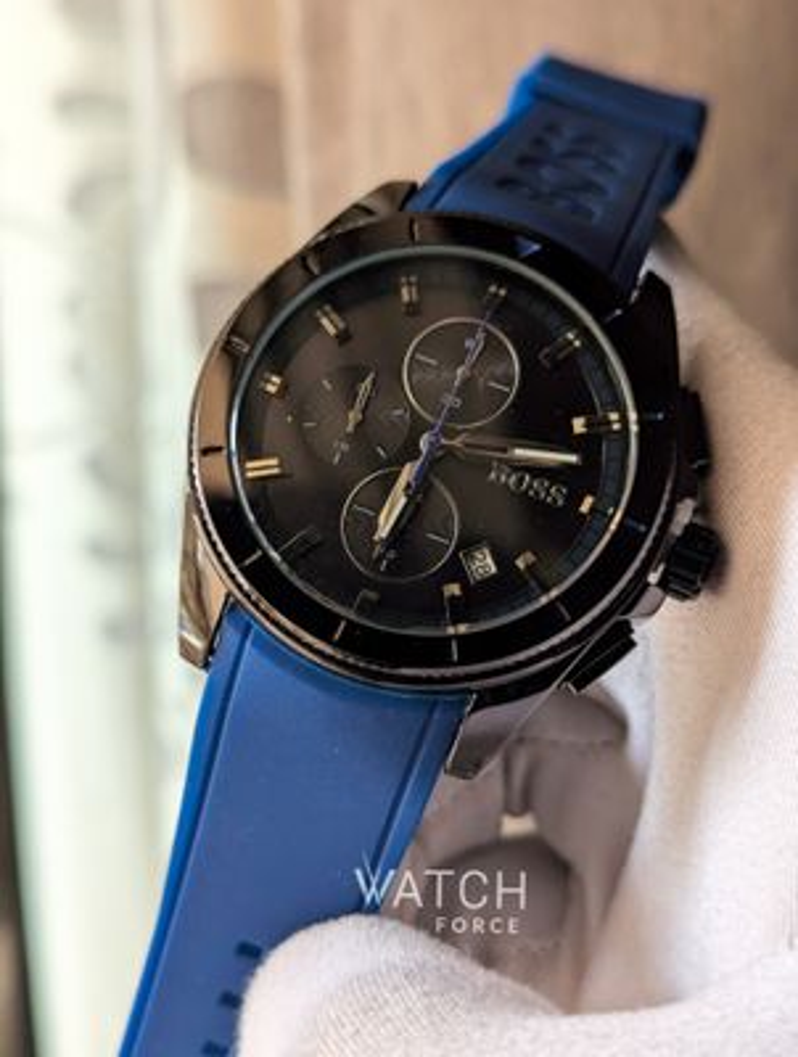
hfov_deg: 30.4
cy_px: 528
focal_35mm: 48
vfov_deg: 39.6
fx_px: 1469
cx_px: 399
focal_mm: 6.81
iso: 129
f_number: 1.9
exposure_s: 1/120
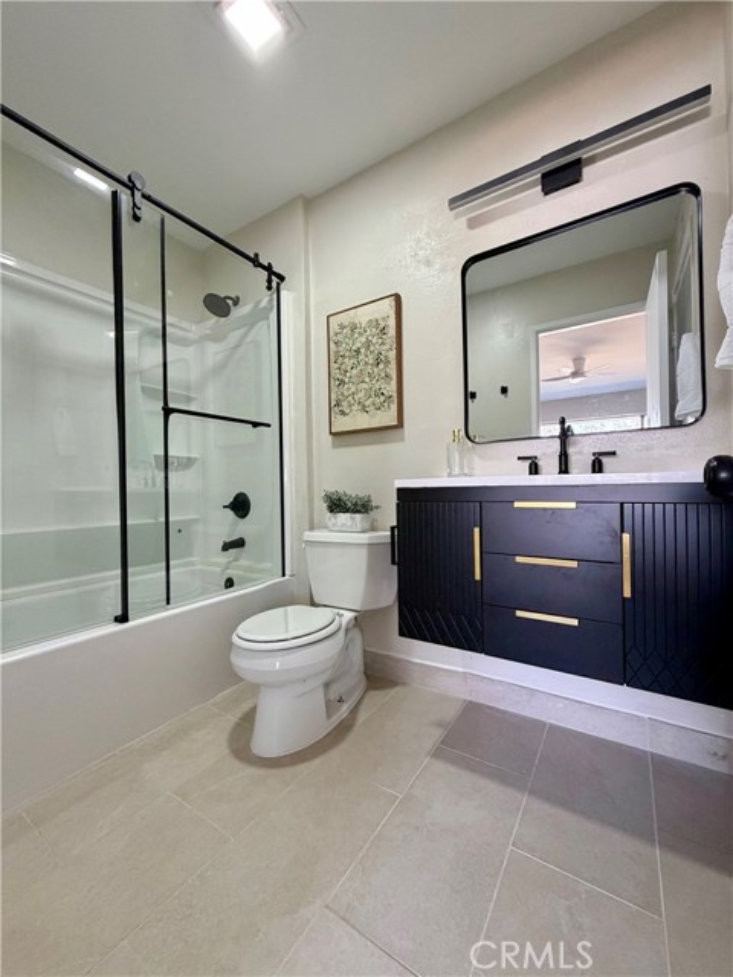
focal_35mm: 14
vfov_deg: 102.1
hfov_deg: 85.7
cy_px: 488
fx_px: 395
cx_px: 366
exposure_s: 1/71
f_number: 2.2
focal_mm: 2.22
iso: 320
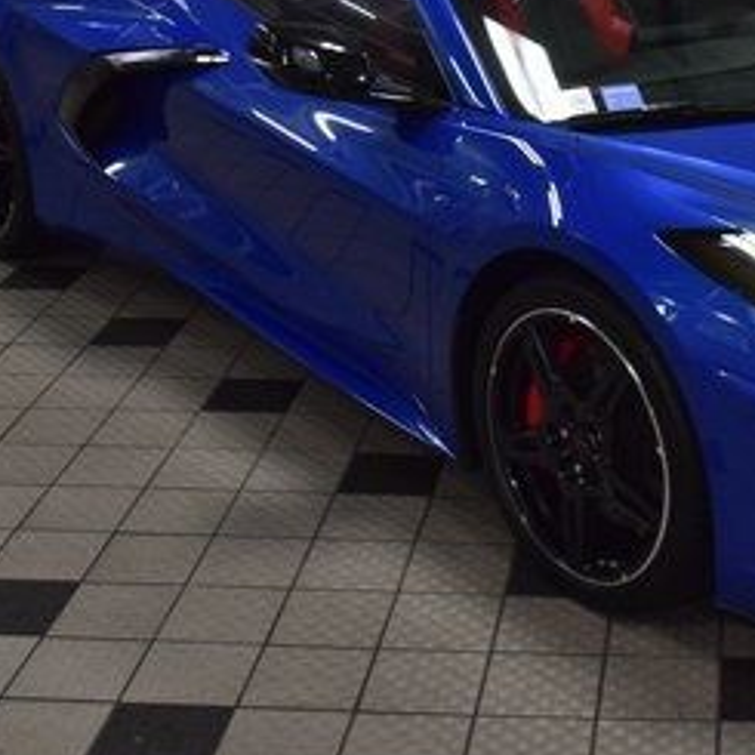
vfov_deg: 21.4
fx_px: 1974
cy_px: 165
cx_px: 678
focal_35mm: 80
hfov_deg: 21.2
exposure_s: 1/60
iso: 1100
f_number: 8
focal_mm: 24
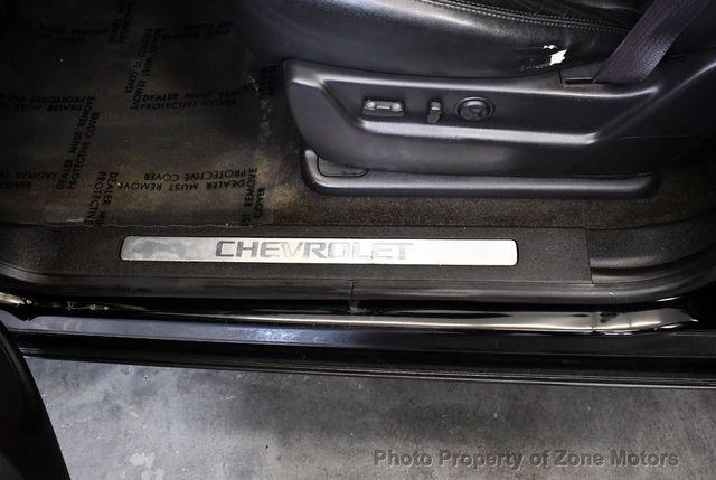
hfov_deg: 53.1
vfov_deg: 37.0
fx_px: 717
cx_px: 358
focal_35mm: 36
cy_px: 240
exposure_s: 1/125
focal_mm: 18
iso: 2200
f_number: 3.5
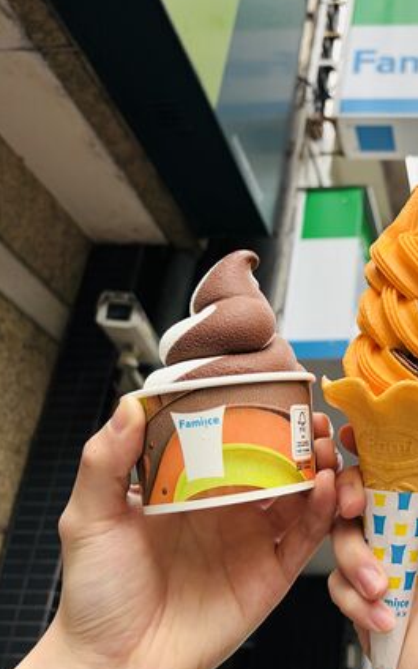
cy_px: 341
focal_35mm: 39
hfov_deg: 29.3
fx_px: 711
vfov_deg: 50.4
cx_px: 468
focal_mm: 5.96
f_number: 1.6
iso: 50
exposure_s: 1/194
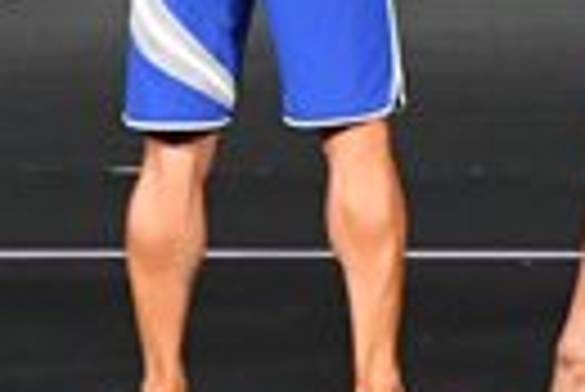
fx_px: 17716
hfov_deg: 1.9
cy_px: -478
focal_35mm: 1089
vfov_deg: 1.3
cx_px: 583
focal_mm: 122
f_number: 5.6
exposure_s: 1/400
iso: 4000
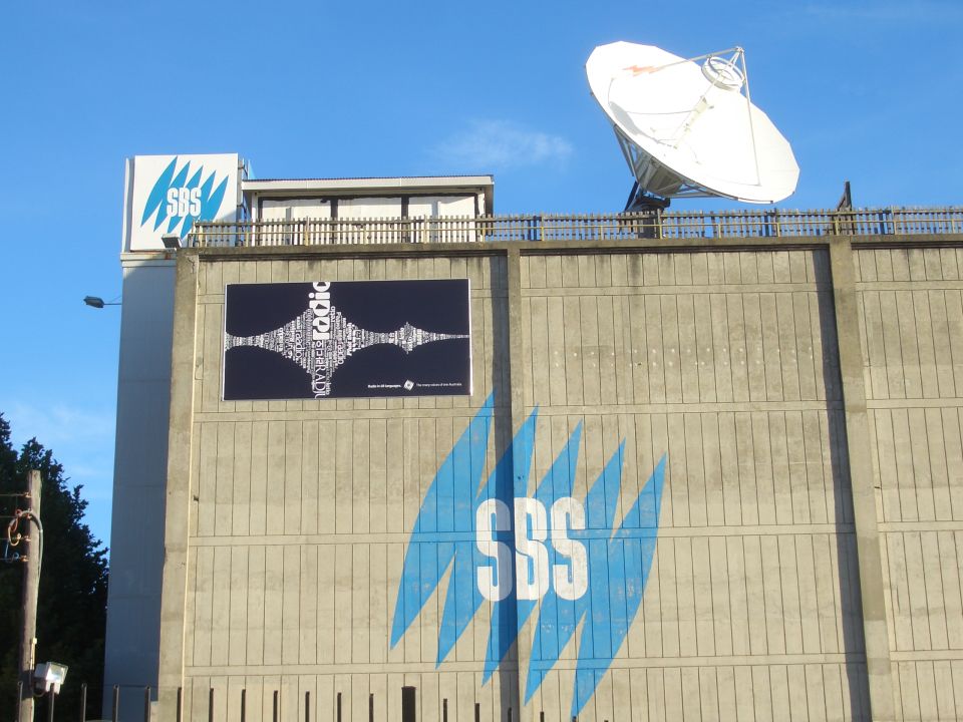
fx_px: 1725
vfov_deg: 23.7
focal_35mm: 62
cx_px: 482
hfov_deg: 31.2
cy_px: 361
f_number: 5.6
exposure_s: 1/160
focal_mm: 10.2
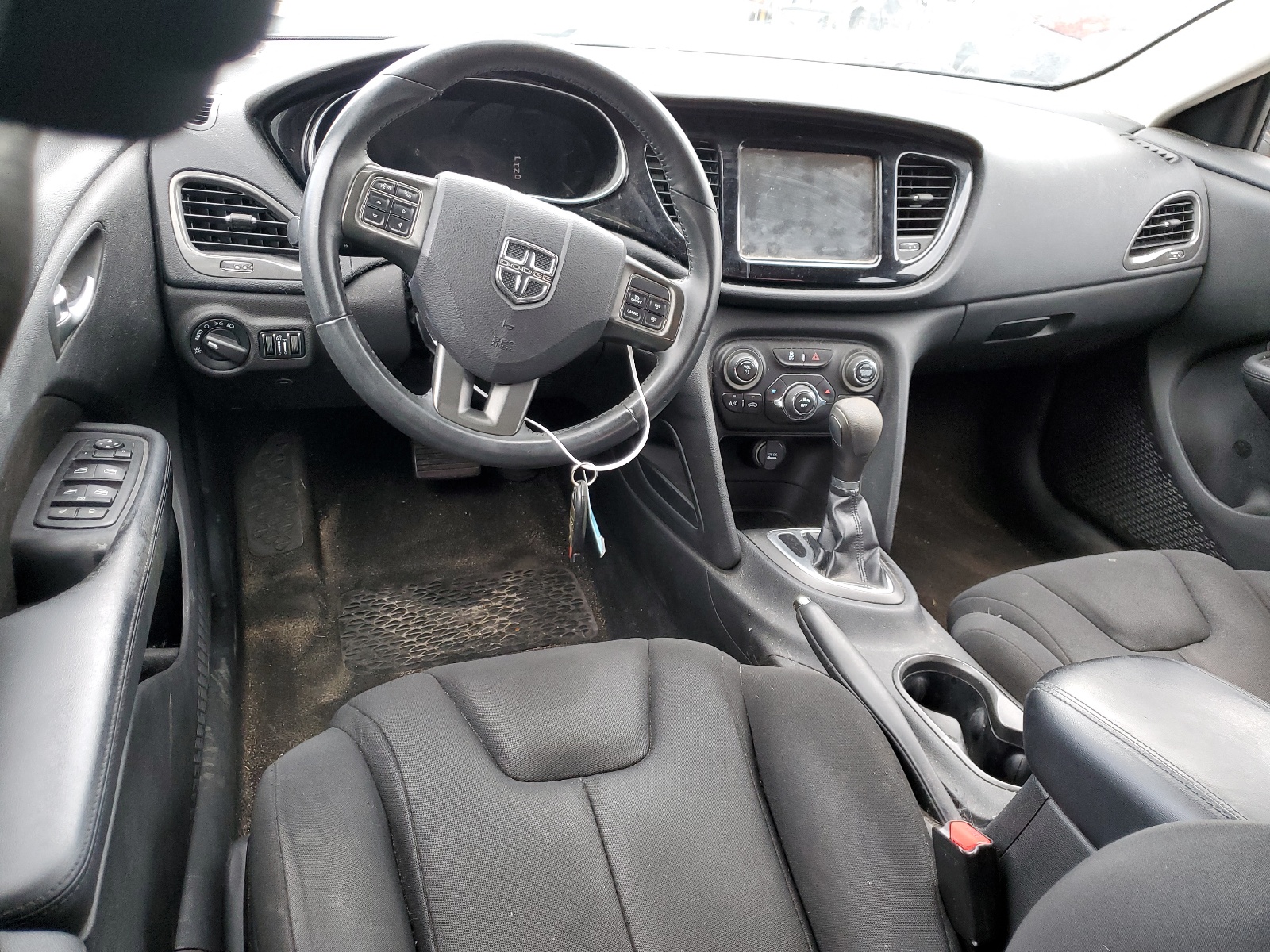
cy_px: 476
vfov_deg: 53.1
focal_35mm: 26
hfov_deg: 67.3
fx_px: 954
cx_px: 635
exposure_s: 1/60.2
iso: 101
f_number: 1.5
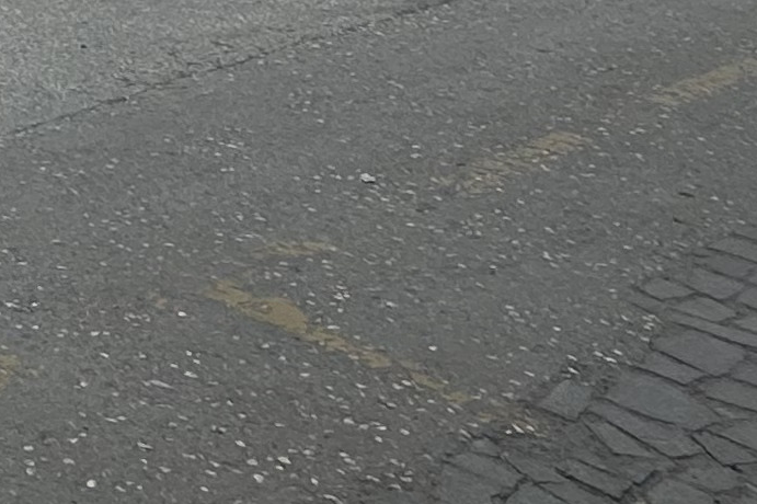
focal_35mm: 85
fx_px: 1786
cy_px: -710
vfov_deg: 12.5
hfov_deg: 18.1
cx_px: -659
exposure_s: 1/2304
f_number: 2.2
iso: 50
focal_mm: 2.22
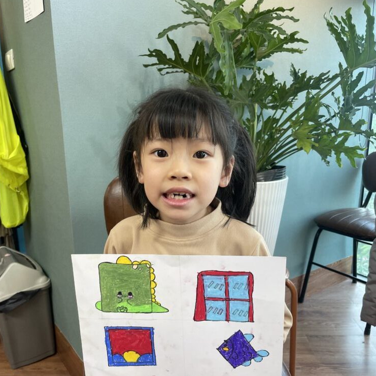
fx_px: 381
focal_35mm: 31
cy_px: 223
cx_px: 187
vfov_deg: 52.2
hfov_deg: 52.5
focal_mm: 4.2
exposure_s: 1/100
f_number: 1.6
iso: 80
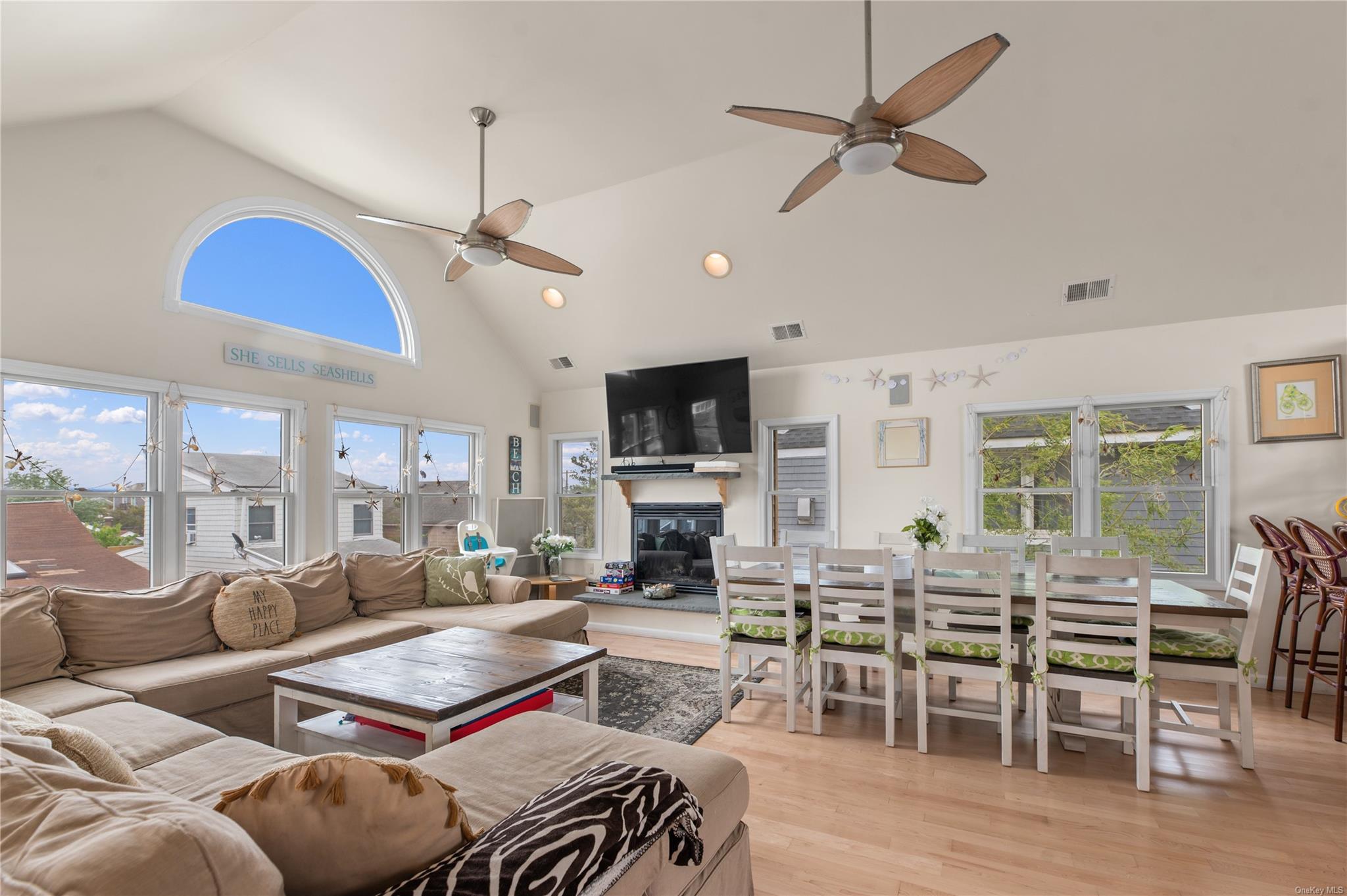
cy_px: 448
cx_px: 674
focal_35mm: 15
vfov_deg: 77.2
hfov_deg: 100.4
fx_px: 561
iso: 320
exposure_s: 1/5
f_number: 7.1
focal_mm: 15
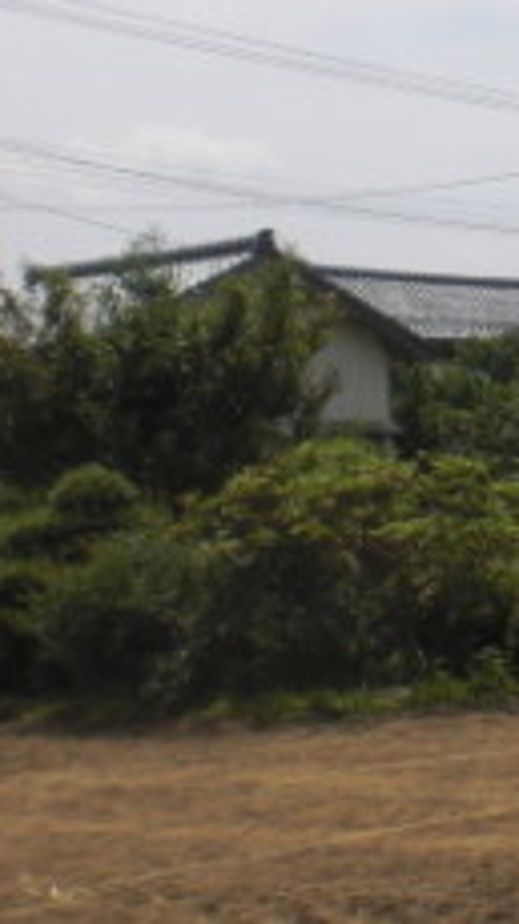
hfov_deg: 10.6
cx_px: 901
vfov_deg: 19.8
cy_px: 591
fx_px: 2648
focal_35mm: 108
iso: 64
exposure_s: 1/800
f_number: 5.6
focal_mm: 6.3
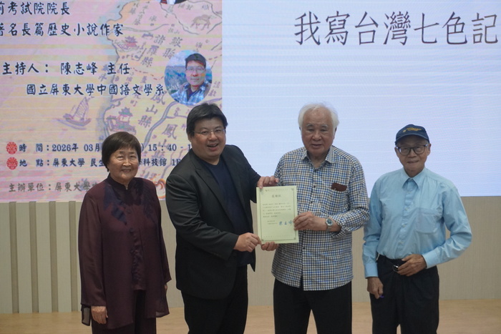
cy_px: 167
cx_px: 250
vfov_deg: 18.2
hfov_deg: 27.0
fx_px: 1044
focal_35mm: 75
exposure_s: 1/160
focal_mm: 50
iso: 2500
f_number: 5.6
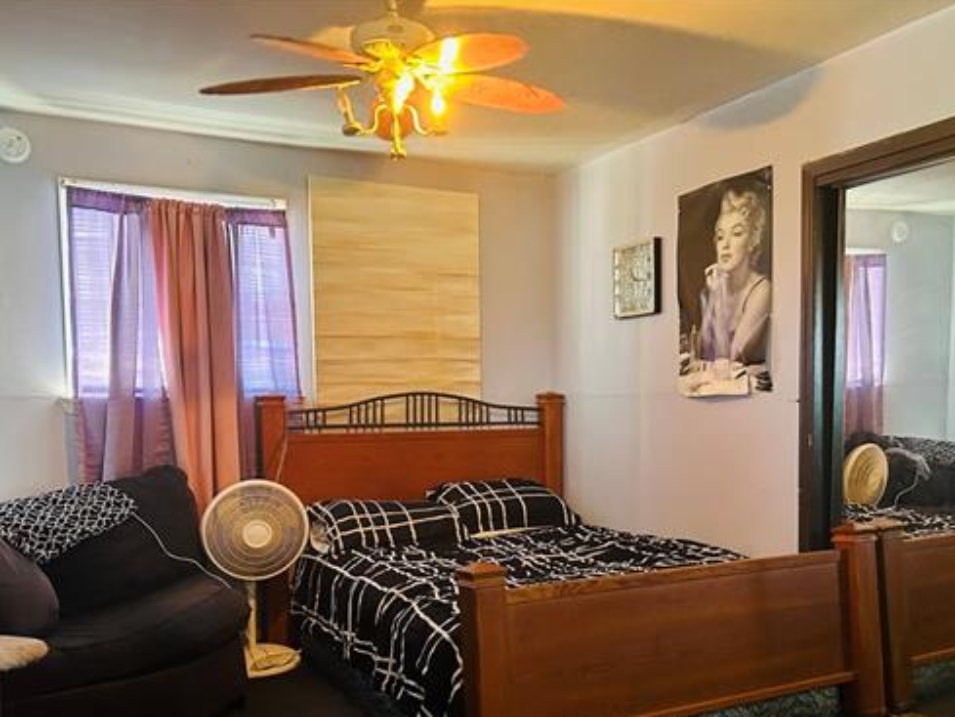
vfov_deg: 41.4
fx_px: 938
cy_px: 465
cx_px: 531
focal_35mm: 34
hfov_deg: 53.8
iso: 500
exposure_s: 1/40
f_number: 1.5
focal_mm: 5.7
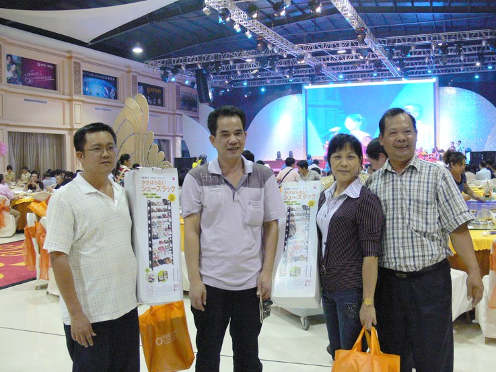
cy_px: 191
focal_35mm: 38
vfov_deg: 37.7
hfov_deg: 48.9
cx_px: 265
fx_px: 545
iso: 400
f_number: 2.8
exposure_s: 1/30
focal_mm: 7.4
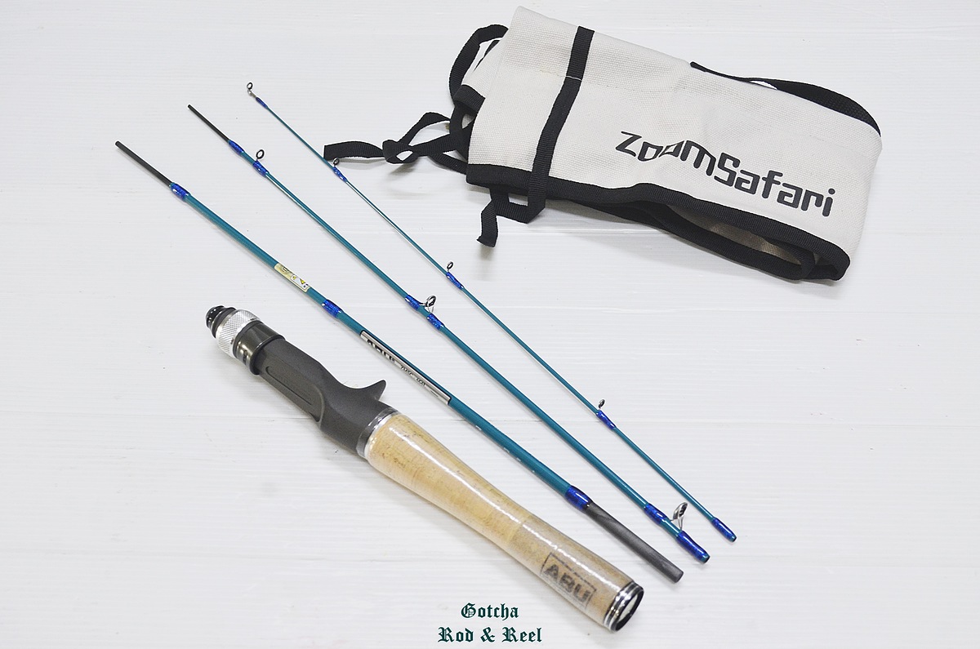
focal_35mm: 48
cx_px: 490
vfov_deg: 28.0
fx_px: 1304
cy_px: 324
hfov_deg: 41.2
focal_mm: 32
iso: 400
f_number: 6.3
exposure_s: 1/8
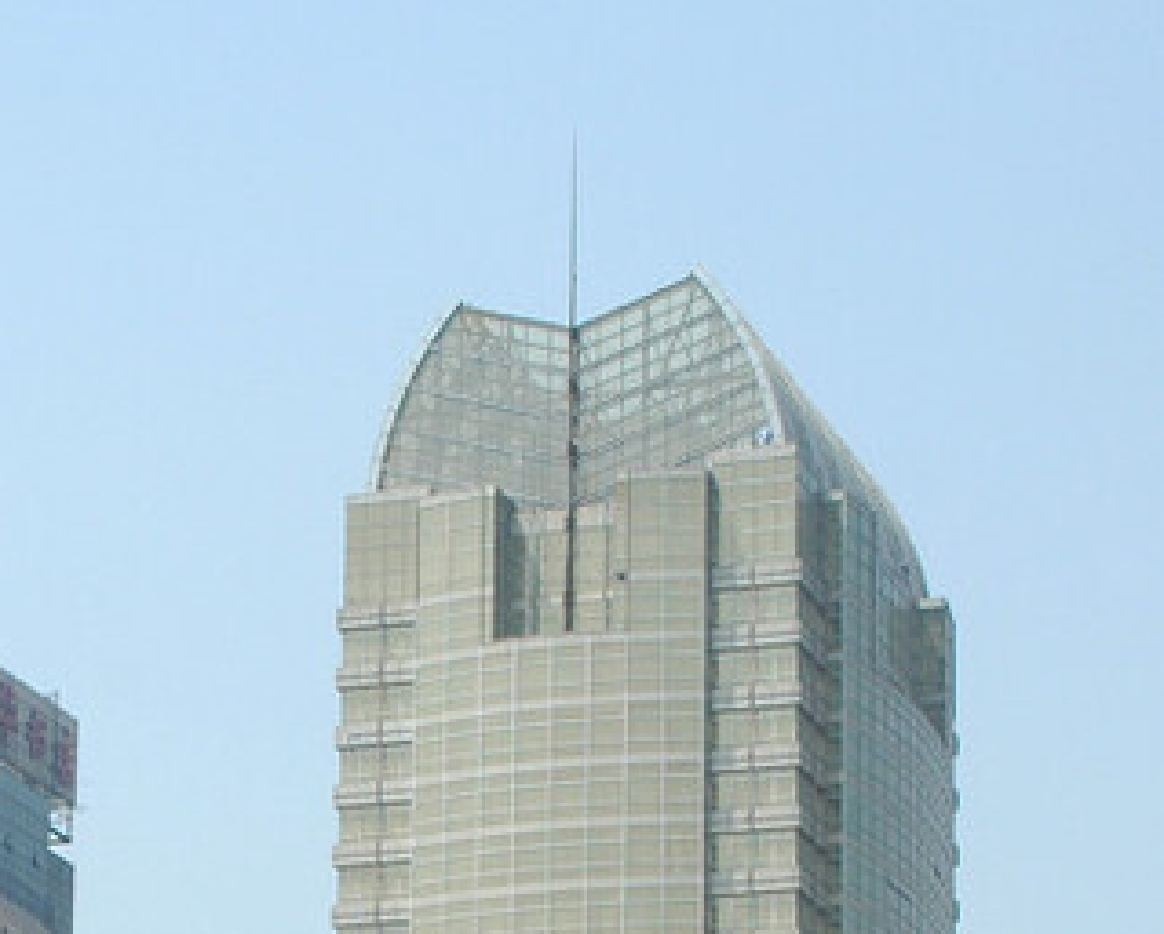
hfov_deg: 13.0
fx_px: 5105
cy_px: 1250
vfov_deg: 10.2
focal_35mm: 148
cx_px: 244
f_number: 8
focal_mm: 28
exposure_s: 1/250
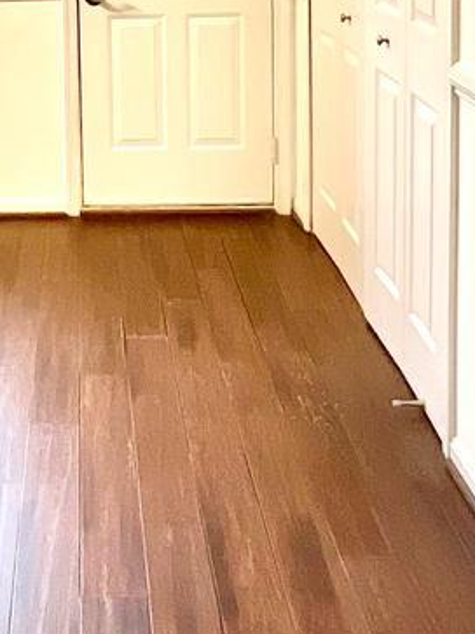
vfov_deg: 31.5
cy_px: -40
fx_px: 1007
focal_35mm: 55
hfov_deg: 25.3
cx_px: 0
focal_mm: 1.57
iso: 200
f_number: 1.8
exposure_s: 1/120
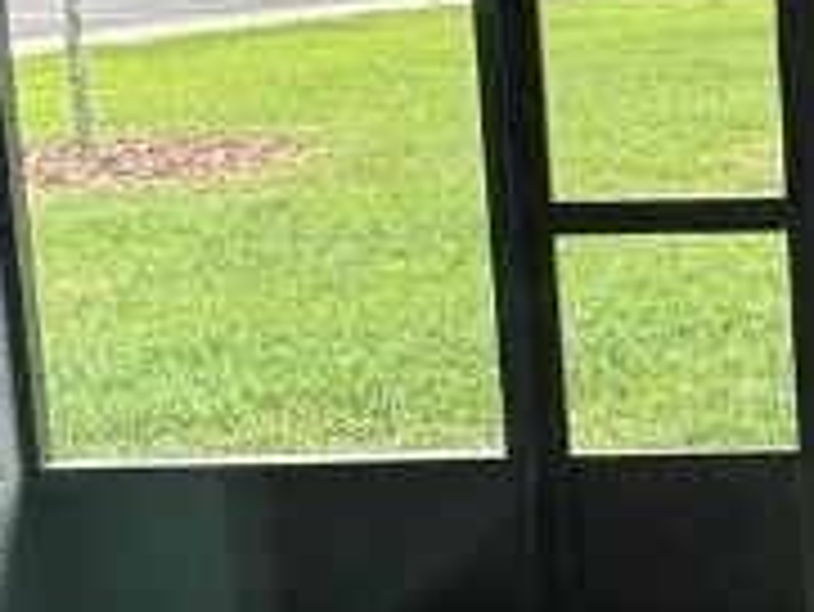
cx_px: 1268
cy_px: 86
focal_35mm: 79
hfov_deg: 20.6
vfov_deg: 18.4
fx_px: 1859
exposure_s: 1/117
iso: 40
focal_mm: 2.22
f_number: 2.2
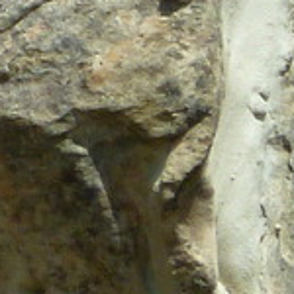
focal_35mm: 1883
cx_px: -574
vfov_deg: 0.9
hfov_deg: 0.9
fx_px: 18094
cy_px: -39
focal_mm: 36
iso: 80
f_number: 5.9
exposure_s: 1/160
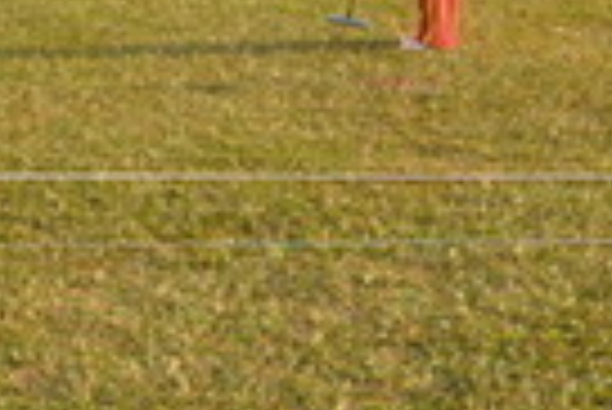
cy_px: 70
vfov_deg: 11.5
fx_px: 2025
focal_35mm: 119
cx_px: -36
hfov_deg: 16.7
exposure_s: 1/400
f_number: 3.5
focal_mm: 18
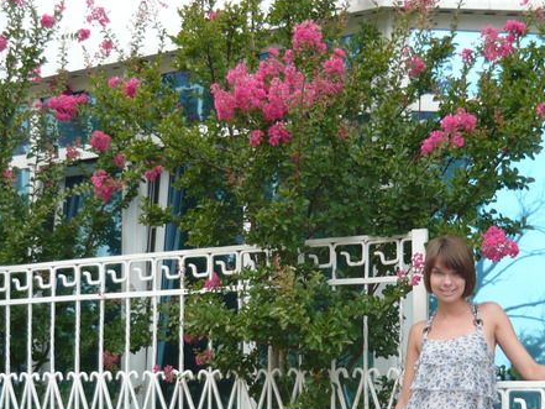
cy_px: 227
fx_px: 1307
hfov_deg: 23.4
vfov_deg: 17.8
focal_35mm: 83
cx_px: 363
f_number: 2.9
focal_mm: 6.3
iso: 100
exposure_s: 1/125
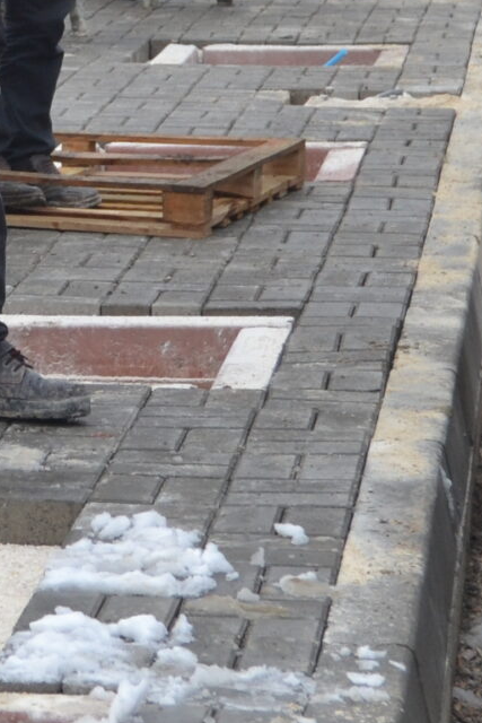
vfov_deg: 11.0
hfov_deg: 7.3
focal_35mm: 186
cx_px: -205
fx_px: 3733
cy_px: 117
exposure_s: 1/1000
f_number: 4.2
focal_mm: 31
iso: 400
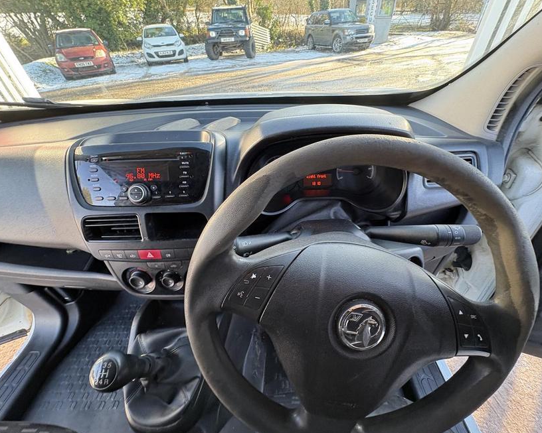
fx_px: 241
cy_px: 219
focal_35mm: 15
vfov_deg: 84.0
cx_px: 279
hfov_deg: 96.8
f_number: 2.2
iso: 200
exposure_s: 1/63
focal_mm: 2.22
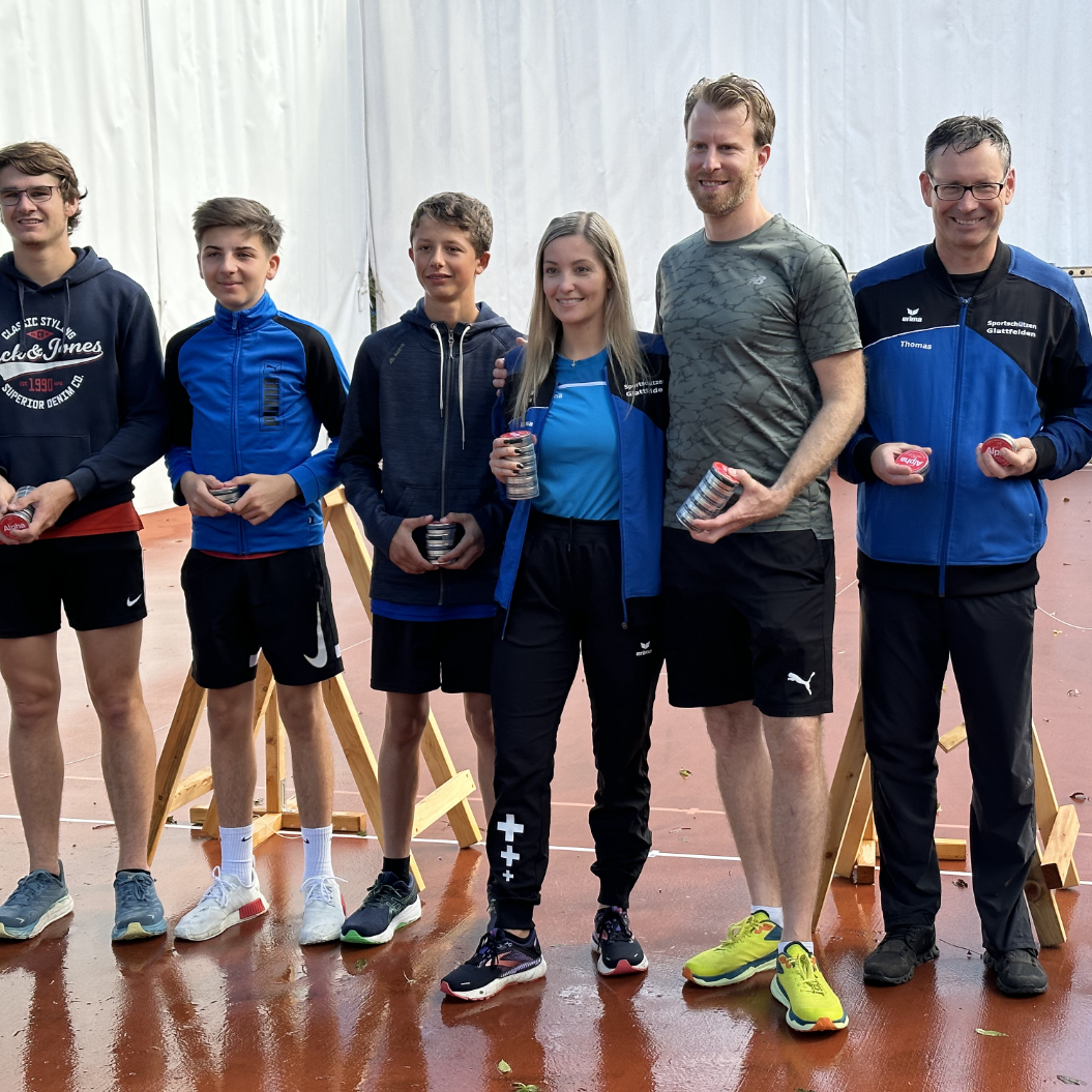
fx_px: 2034
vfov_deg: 30.0
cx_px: 619
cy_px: 543
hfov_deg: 30.0
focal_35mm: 57
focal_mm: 6.9
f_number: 1.8
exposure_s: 1/823
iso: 64
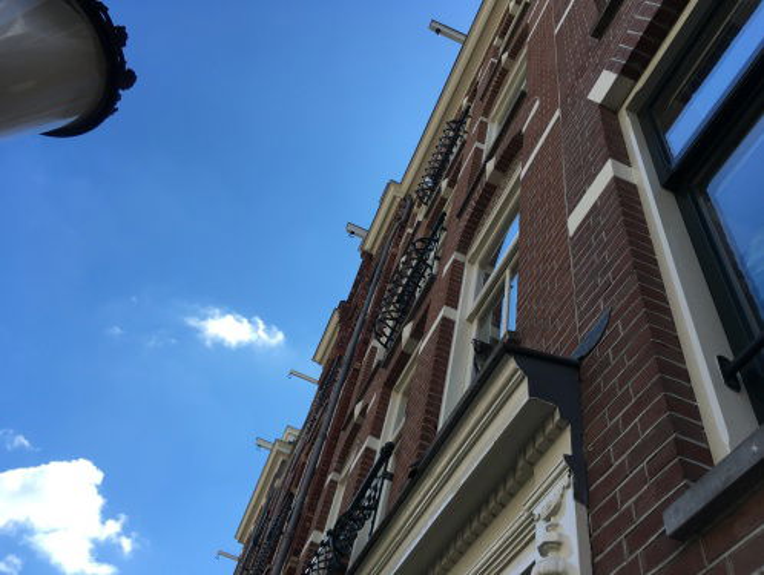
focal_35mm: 29
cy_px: 288
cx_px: 382
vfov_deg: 48.3
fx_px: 641
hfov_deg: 61.6
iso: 25
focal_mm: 4.15
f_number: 2.2
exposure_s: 1/712
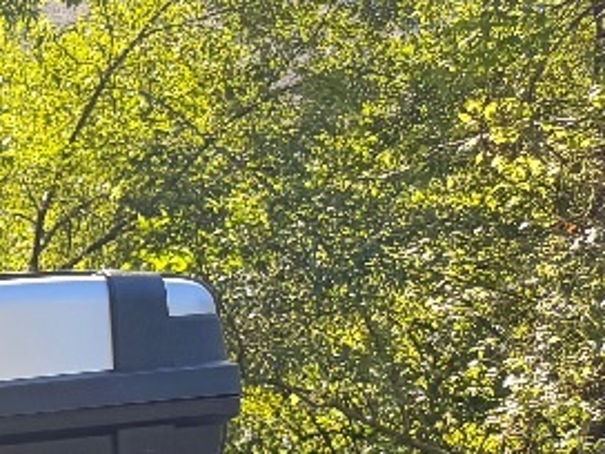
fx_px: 1975
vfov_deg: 12.0
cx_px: -803
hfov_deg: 13.4
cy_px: 819
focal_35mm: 113
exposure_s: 1/235
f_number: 1.78
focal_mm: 6.76
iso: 64
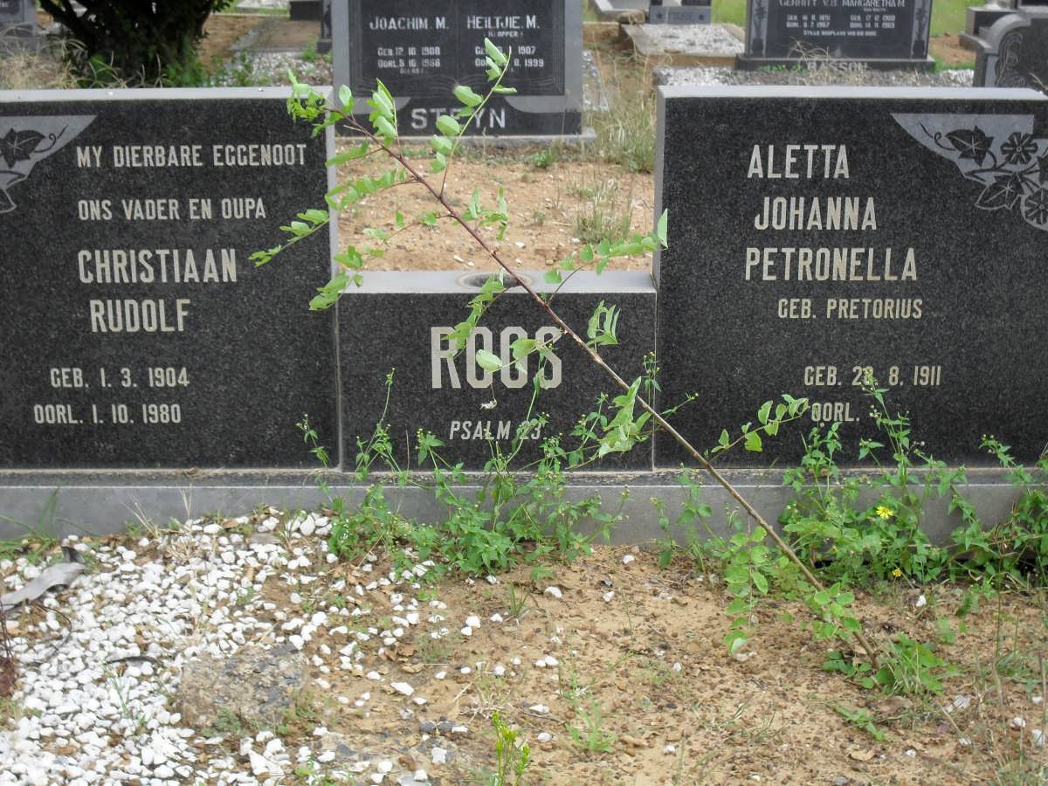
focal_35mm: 57
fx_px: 1726
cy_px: 393
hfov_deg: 33.8
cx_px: 524
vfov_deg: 25.7
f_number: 4.3
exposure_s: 1/180
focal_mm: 10.1
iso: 100
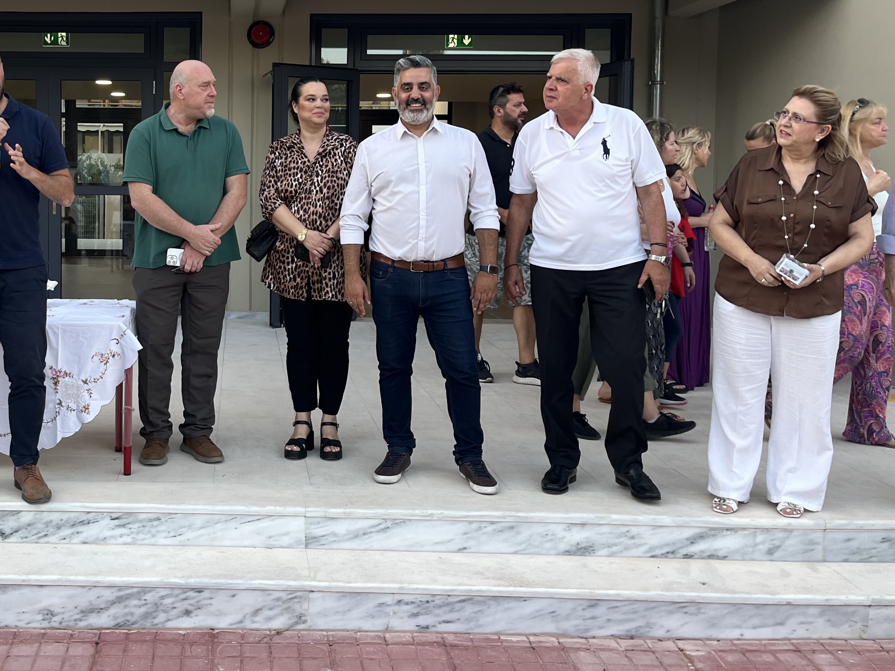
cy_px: 240
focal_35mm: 42
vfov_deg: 34.1
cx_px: 205
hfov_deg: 43.1
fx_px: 1086
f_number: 1.6
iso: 50
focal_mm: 5.1
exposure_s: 1/121
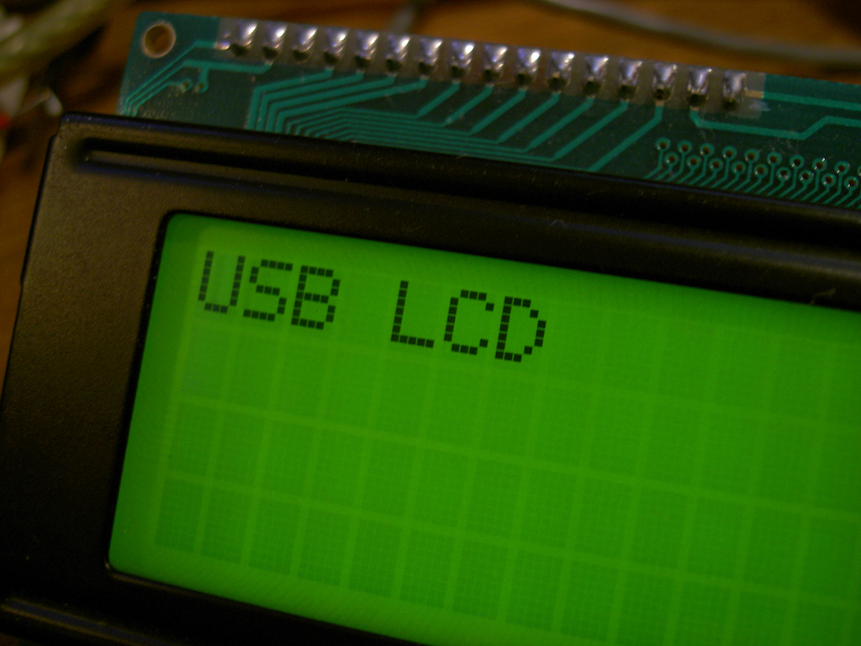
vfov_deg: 36.8
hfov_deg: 47.9
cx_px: 430
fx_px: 970
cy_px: 323
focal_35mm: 39
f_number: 2.8
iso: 100
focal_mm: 8
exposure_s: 1/15
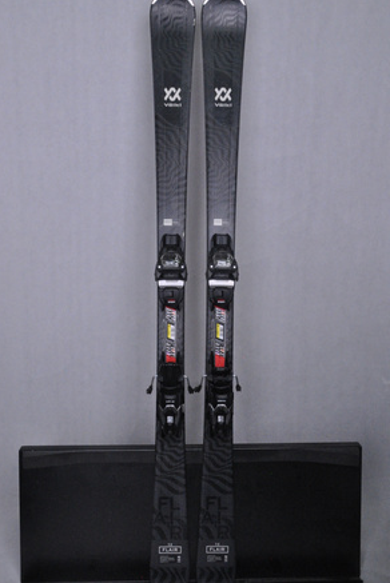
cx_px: 194
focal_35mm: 37
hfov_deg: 36.0
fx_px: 600
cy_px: 285
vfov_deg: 51.9
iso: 3200
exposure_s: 1/125
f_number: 11
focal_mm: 24
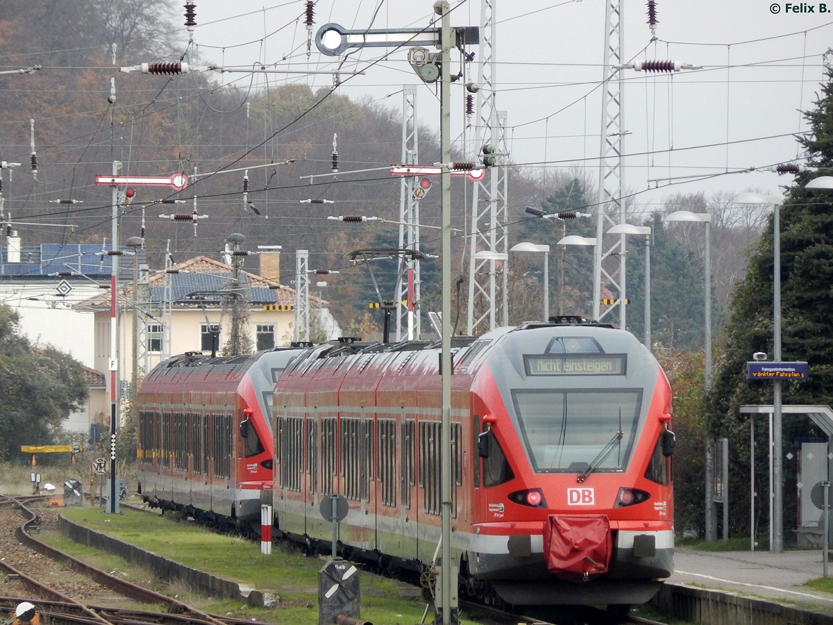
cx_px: 416
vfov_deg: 2.5
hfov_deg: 3.3
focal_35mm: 596
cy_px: 312
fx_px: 14342
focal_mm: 107.1
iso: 320
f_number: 5.8
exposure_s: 1/250
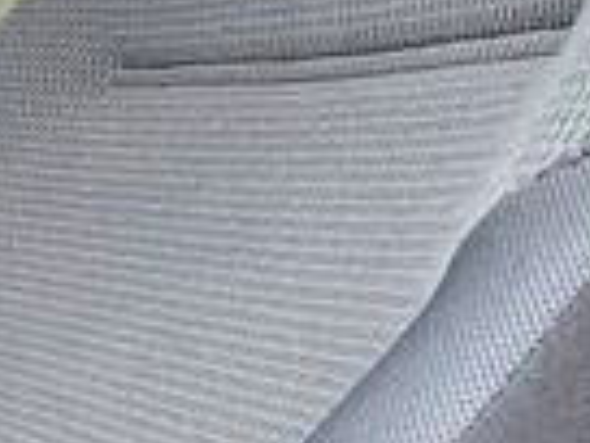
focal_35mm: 98
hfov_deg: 12.5
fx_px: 1670
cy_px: 352
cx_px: -1019
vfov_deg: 15.0
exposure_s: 1/60
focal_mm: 1.57
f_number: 1.8
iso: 400
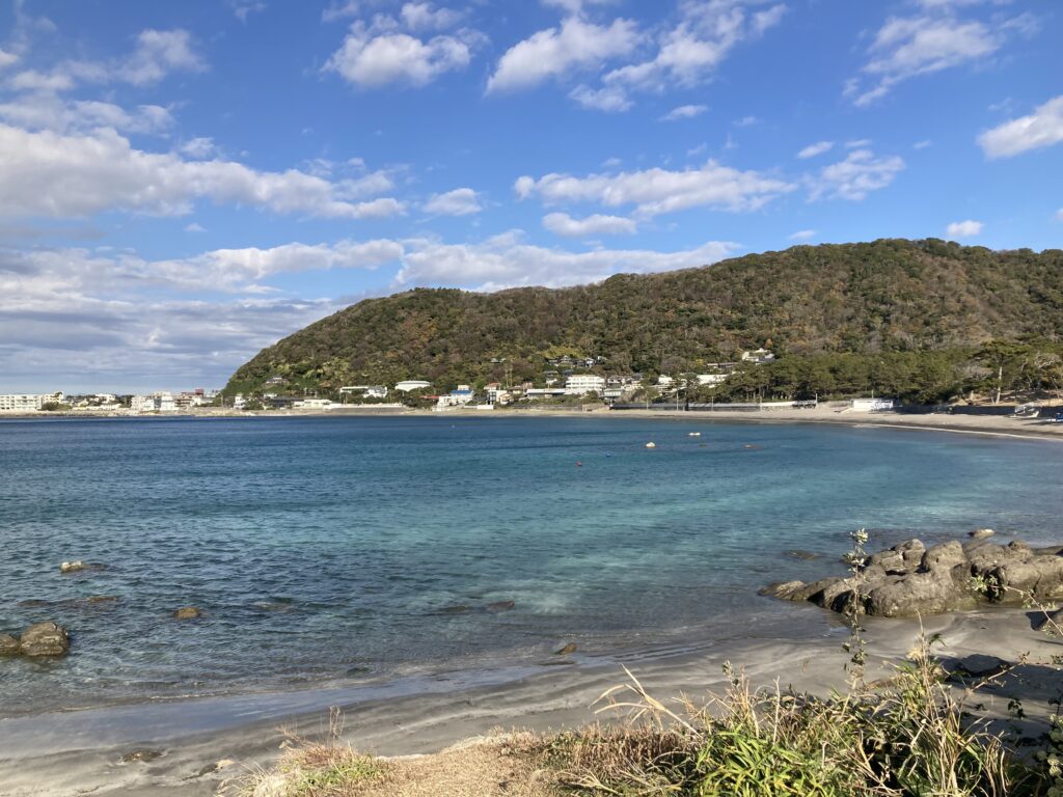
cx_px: 532
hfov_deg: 63.4
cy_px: 398
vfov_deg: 49.7
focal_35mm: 28
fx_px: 860
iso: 20
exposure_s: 1/2183
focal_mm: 3.99
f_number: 1.8
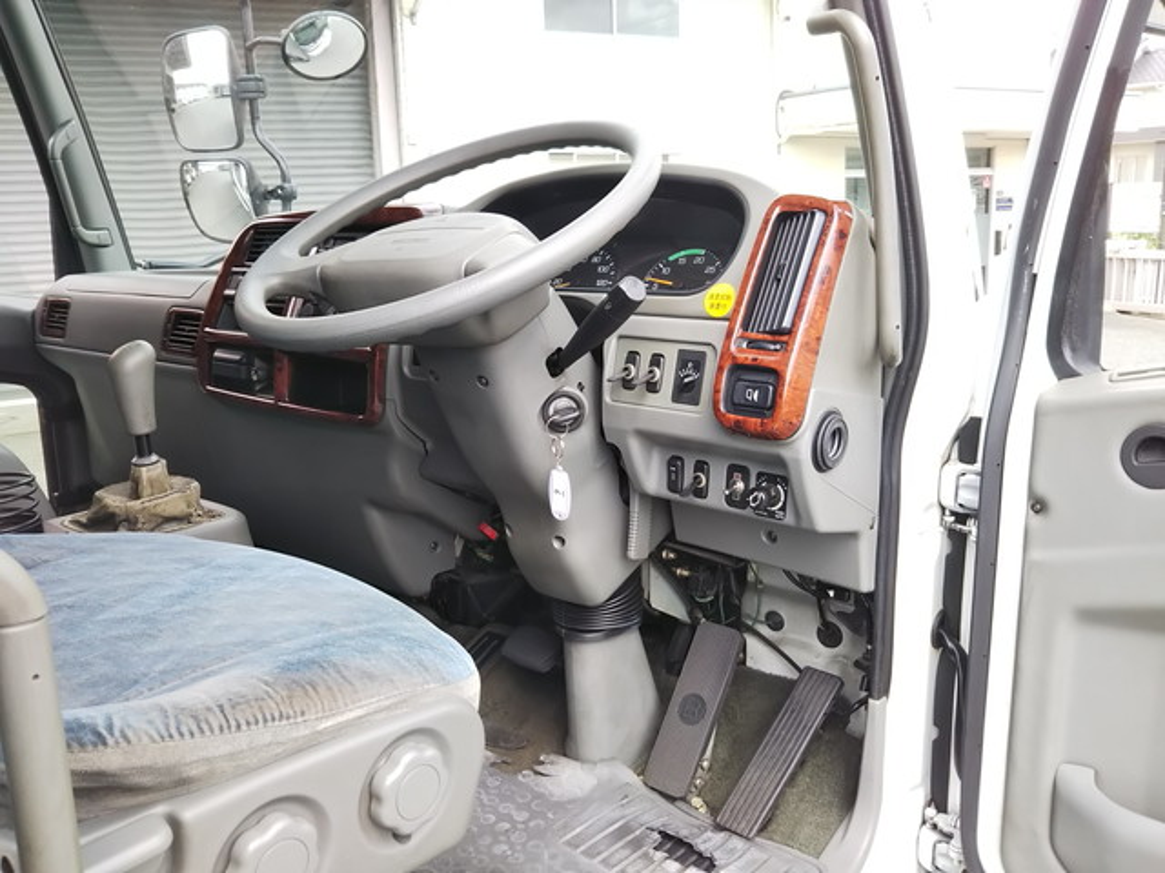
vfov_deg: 46.8
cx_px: 582
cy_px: 436
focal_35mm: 30
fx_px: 1010
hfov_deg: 60.0
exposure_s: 1/122
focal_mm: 4
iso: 20
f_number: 2.2
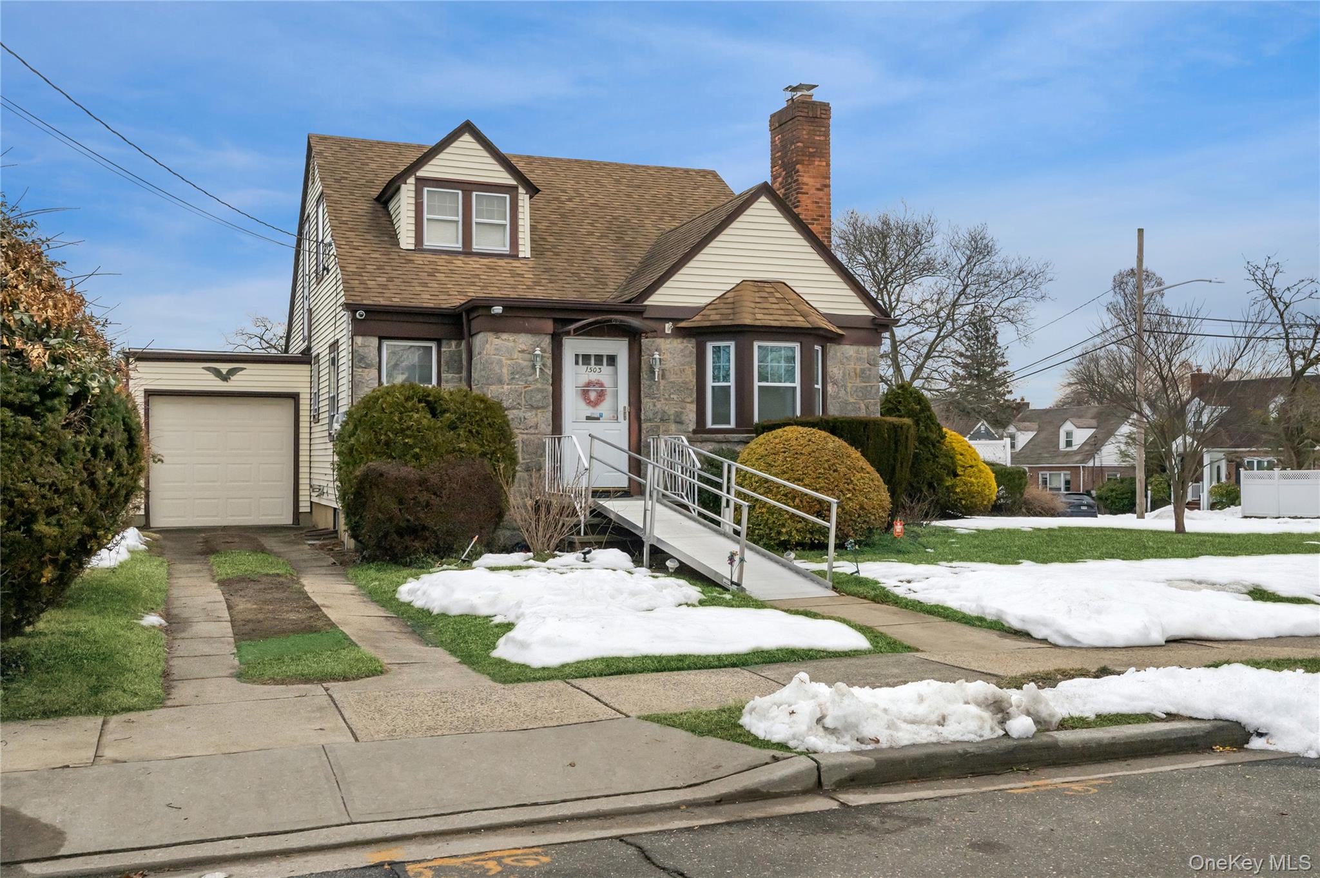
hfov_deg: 57.3
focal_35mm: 33
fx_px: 1209
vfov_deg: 39.9
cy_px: 439
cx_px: 660
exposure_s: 1/2500
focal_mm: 22
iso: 400
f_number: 8
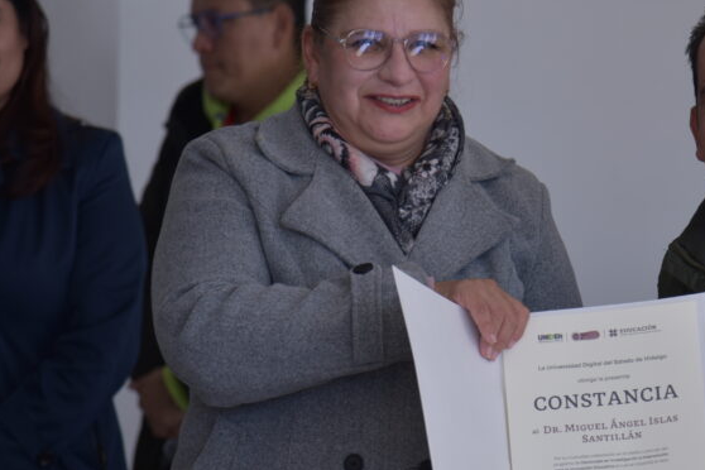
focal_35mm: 202
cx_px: 542
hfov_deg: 10.2
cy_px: 279
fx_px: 3956
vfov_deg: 6.8
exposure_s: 1/160
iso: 160
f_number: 4
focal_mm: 110
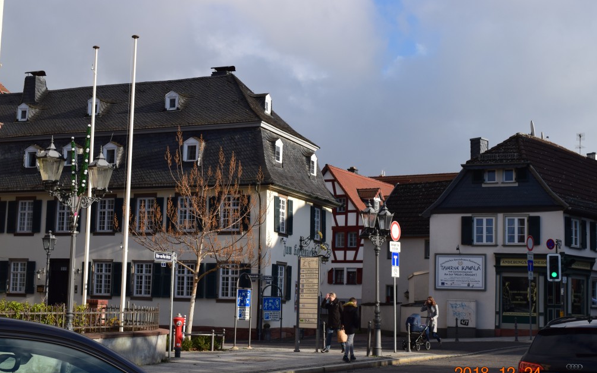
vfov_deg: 23.7
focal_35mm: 55
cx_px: 295
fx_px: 887
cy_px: 201
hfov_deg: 37.2
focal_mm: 35
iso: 400
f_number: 11
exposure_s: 1/500
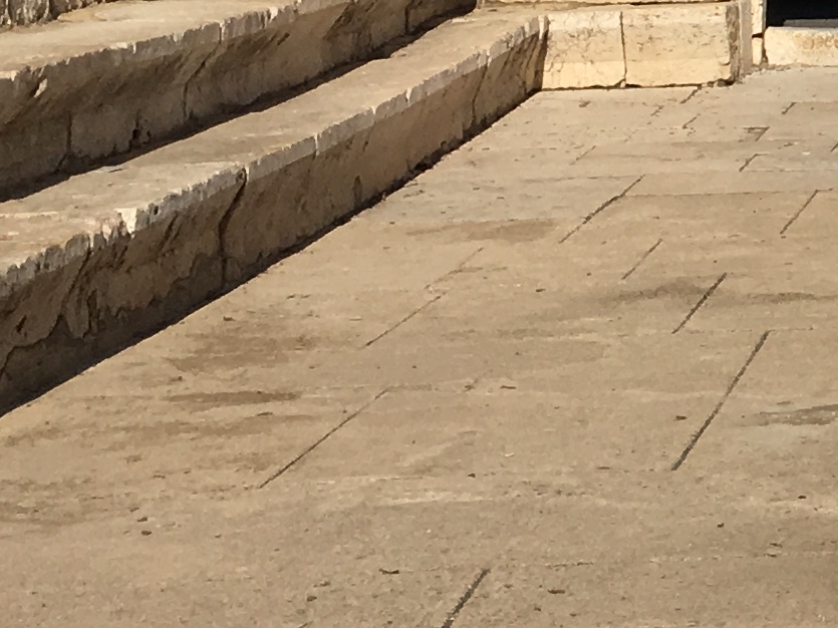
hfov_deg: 12.2
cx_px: 1753
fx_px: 3389
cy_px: -313
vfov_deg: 10.2
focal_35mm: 140
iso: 25
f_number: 2.2
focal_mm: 4.15
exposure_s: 1/3663
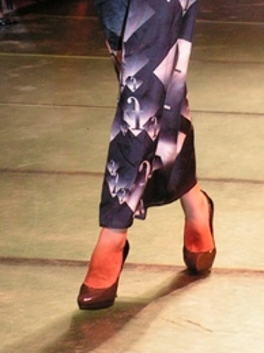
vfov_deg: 7.9
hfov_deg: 6.0
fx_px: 2524
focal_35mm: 248
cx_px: 184
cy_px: -61
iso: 160
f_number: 3.4
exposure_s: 1/100
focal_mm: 17.3
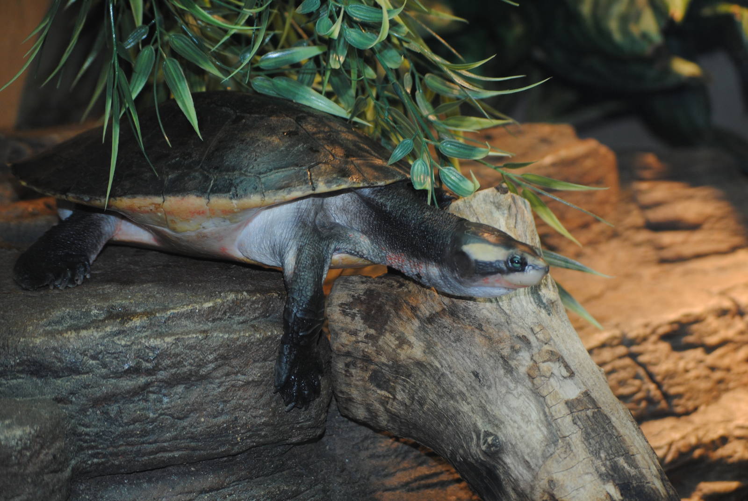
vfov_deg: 16.6
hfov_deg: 24.6
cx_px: 374
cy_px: 250
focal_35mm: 82
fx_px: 1716
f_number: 4
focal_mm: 55
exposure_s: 1/60
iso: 200
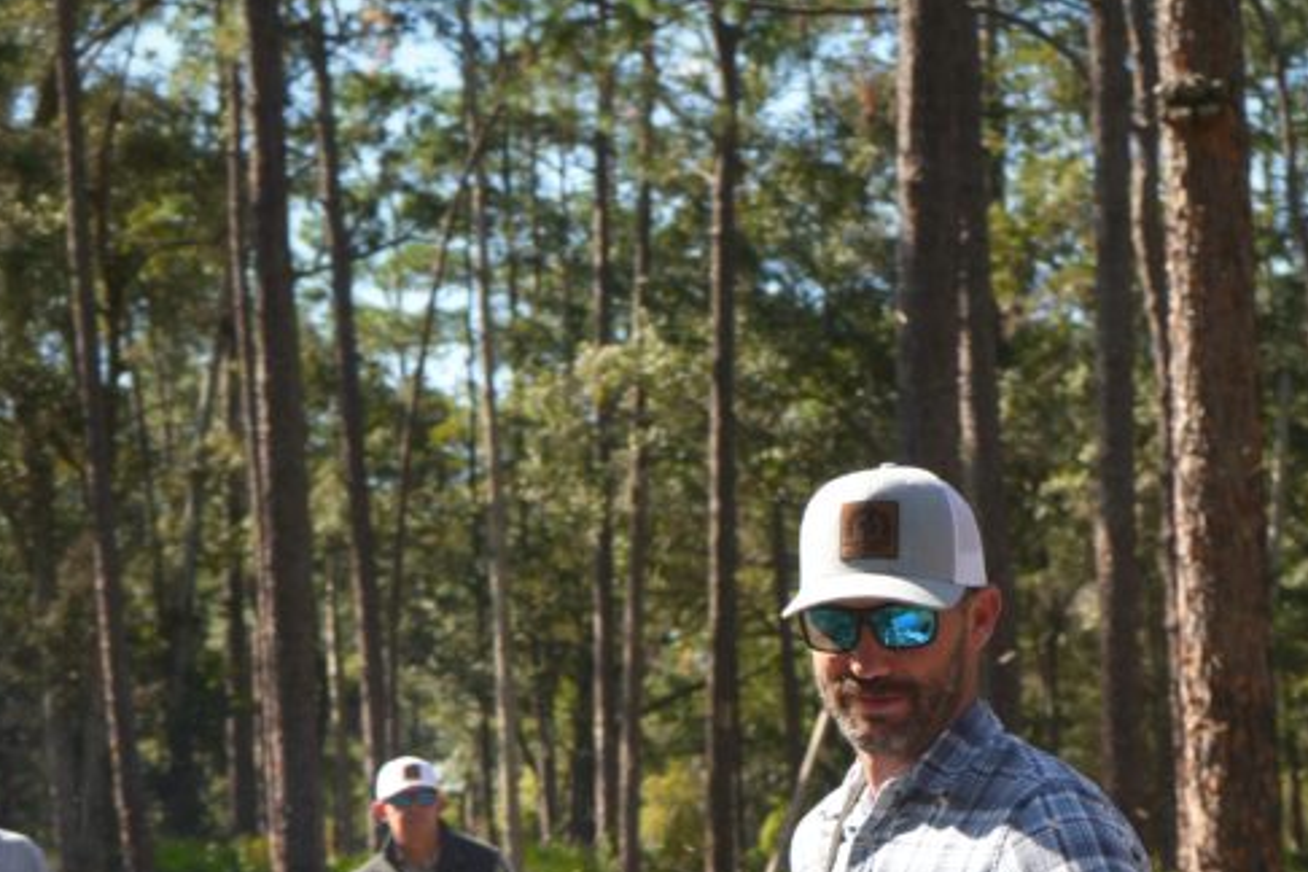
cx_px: 950
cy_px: 977
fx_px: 4033
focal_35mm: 111
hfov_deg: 18.3
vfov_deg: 12.1
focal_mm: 45
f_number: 5.6
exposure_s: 1/200
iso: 100
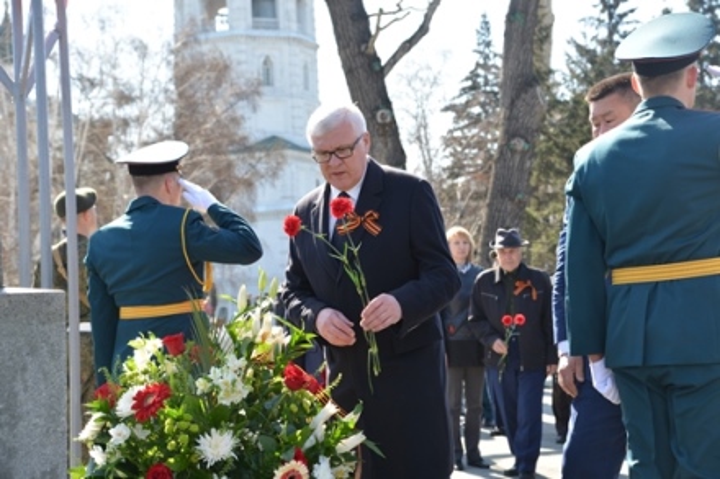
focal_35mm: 66
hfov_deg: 30.5
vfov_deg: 20.6
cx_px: 360
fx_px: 1319
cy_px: 240
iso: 200
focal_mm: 66
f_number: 6.3
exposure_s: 1/160
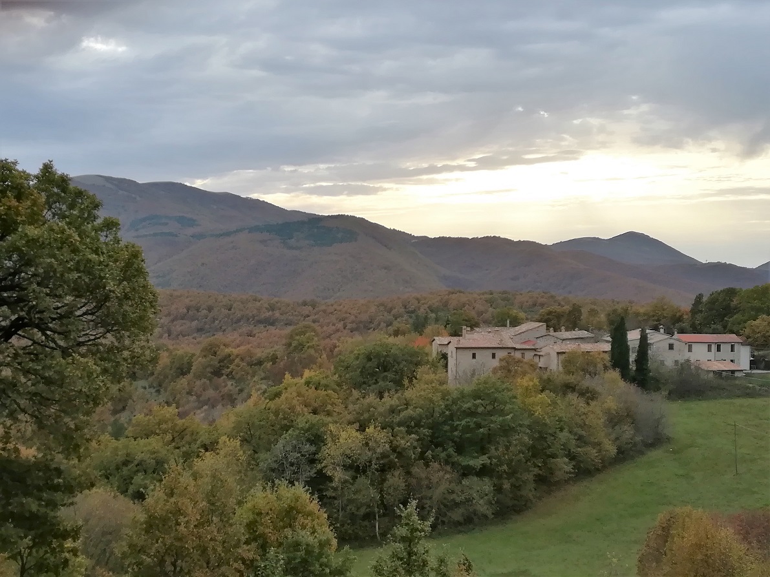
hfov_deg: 42.9
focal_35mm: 44
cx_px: 385
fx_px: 979
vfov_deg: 32.9
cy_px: 288
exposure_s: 1/230
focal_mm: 3.83
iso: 50
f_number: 2.2
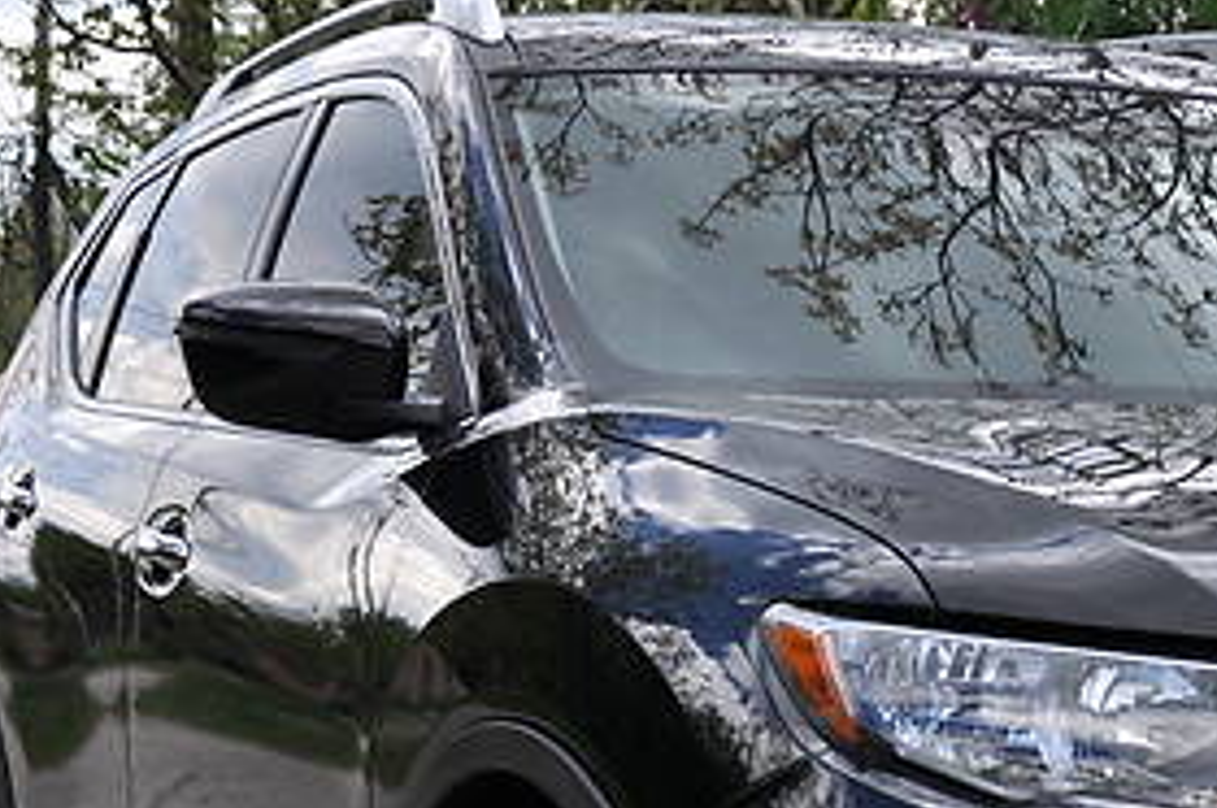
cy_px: 967
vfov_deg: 11.2
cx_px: 939
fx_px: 4052
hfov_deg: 17.0
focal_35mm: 120
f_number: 4
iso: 200
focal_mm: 28
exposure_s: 1/1000
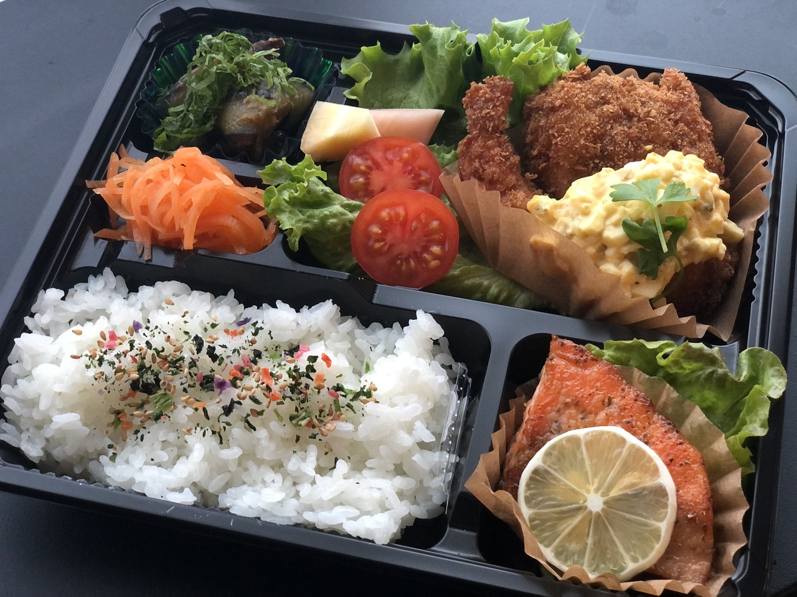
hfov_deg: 36.8
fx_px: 1197
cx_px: 398
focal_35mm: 52
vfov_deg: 28.0
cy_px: 298
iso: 160
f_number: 2.4
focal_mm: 6
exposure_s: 1/12
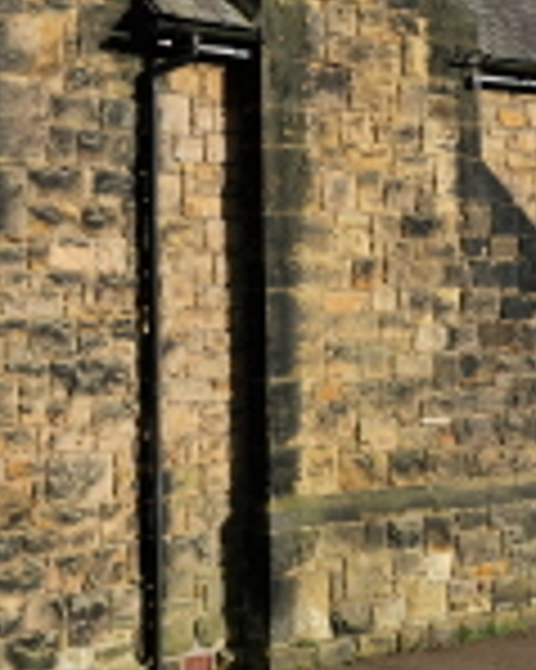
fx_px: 1747
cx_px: 230
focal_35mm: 88
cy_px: 160
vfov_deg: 21.5
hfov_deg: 17.4
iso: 200
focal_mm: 23
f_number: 5.6
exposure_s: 1/640
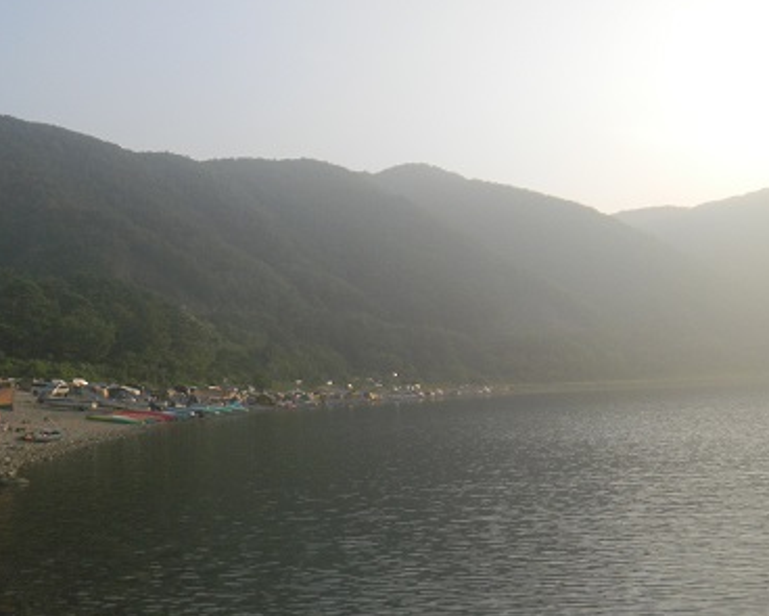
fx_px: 866
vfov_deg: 39.2
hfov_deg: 47.4
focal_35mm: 38
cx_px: 280
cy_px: 278
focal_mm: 5
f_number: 3.9
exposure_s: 1/1062
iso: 200
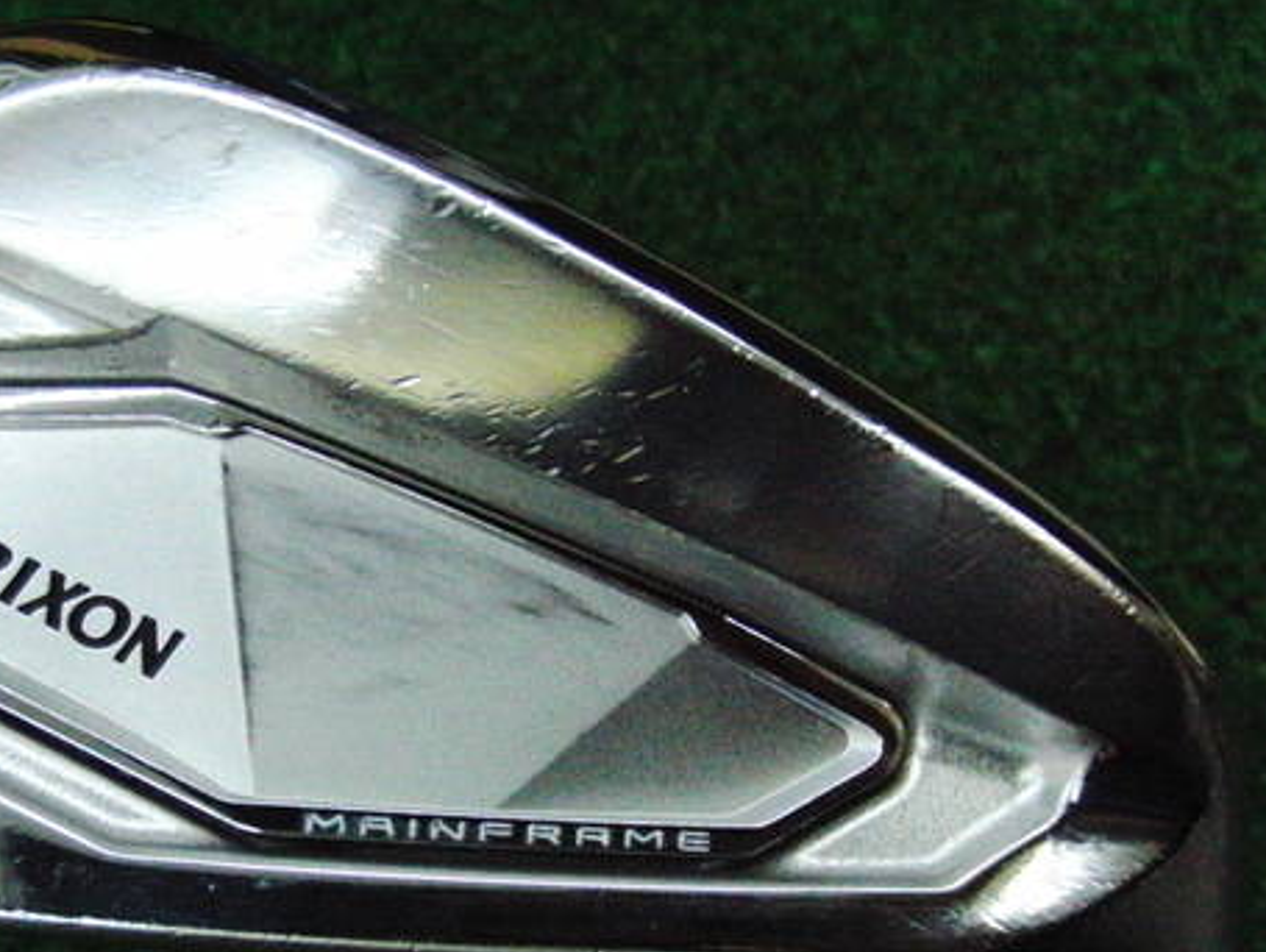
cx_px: 420
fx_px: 1903
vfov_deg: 28.0
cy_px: 596
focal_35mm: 52
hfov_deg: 36.4
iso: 3200
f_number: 3.6
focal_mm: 6.42
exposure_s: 1/800
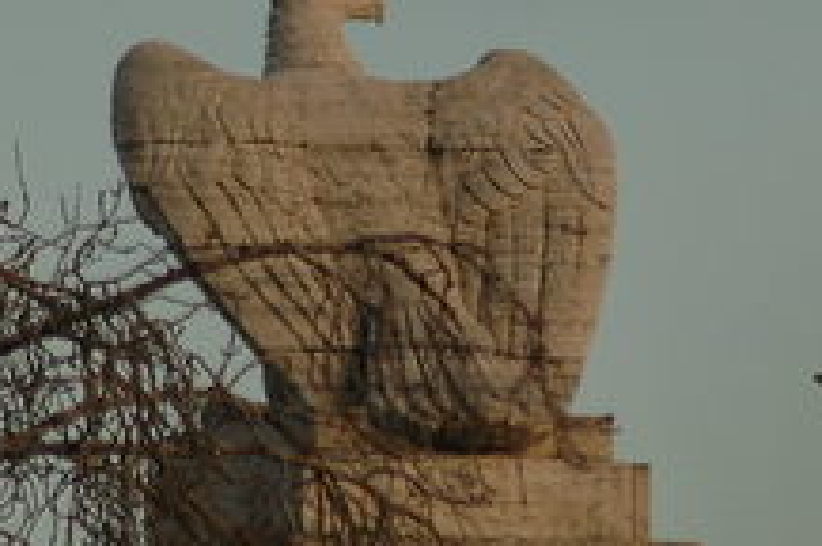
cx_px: 451
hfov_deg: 1.7
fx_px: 28431
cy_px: 118
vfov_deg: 1.1
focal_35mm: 1247
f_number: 5.6
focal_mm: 300
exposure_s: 1/500
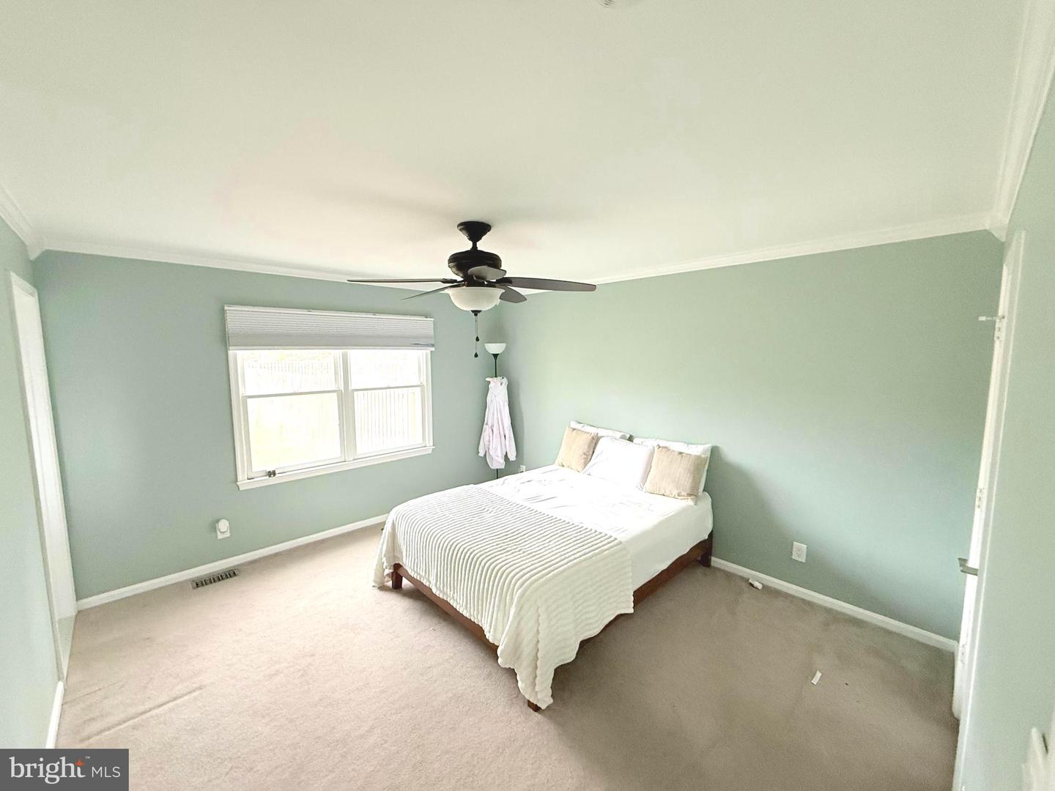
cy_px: 396
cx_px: 528
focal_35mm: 14
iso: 320
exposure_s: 1/120
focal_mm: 2.22
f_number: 2.2
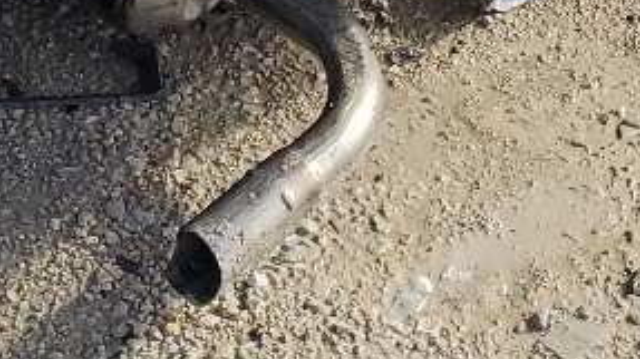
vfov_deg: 6.6
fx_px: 2680
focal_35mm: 158
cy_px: -872
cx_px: -198
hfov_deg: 13.1
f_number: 1.5
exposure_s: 1/1429
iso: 50
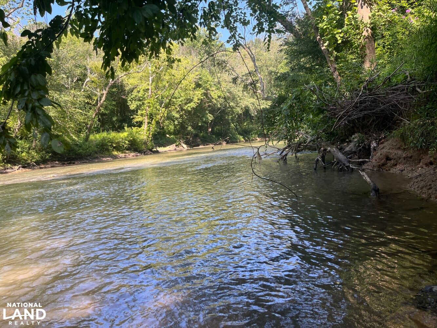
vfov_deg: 53.1
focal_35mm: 26
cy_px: 164
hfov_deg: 67.3
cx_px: 218
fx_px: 328
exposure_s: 1/520
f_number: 1.6
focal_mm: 5.1
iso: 50
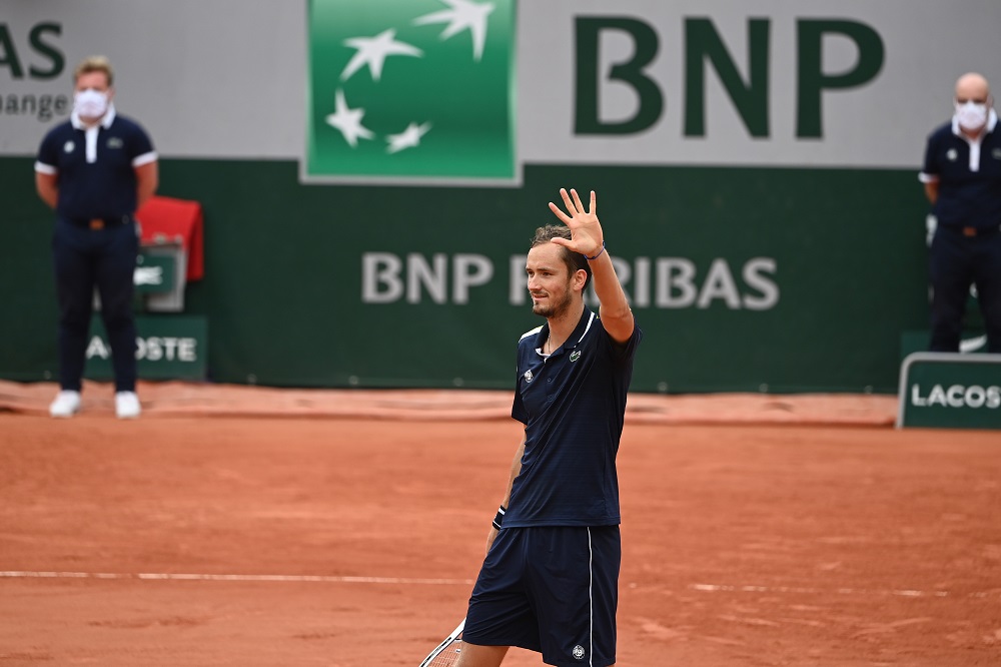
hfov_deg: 7.4
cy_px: 334
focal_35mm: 280
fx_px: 7783
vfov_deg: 4.9
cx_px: 500
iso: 640
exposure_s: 1/1600
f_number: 4
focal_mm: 280
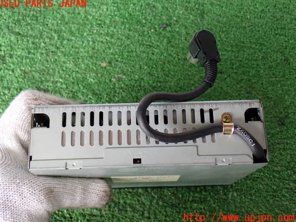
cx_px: 146
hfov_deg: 39.7
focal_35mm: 48
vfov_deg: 30.3
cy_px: 111
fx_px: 410
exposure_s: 1/60
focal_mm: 8.4
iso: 200
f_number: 3.1
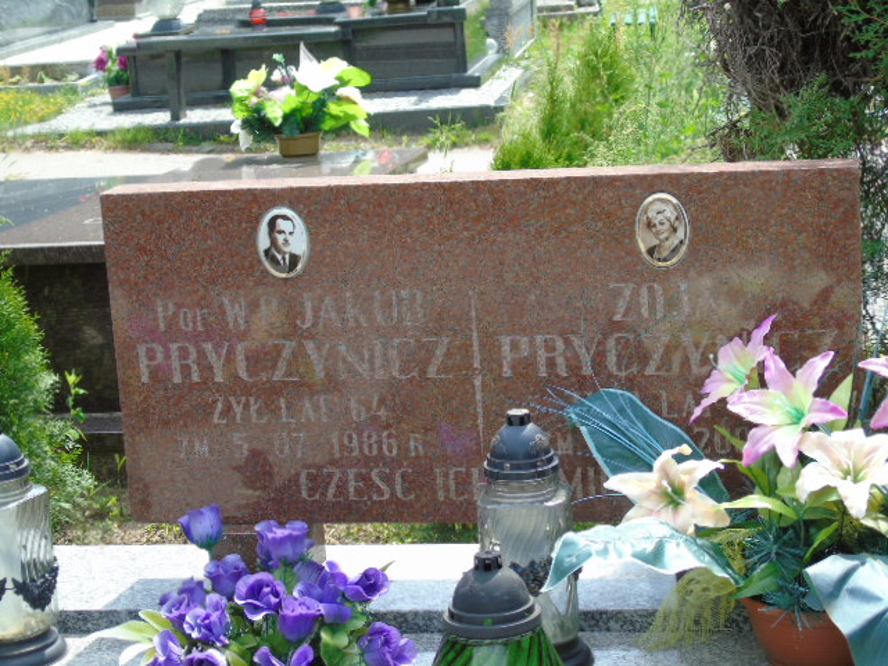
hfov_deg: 23.8
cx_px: 444
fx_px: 2104
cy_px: 333
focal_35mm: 82
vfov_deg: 18.0
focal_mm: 15
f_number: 4.1
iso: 80
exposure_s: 1/160
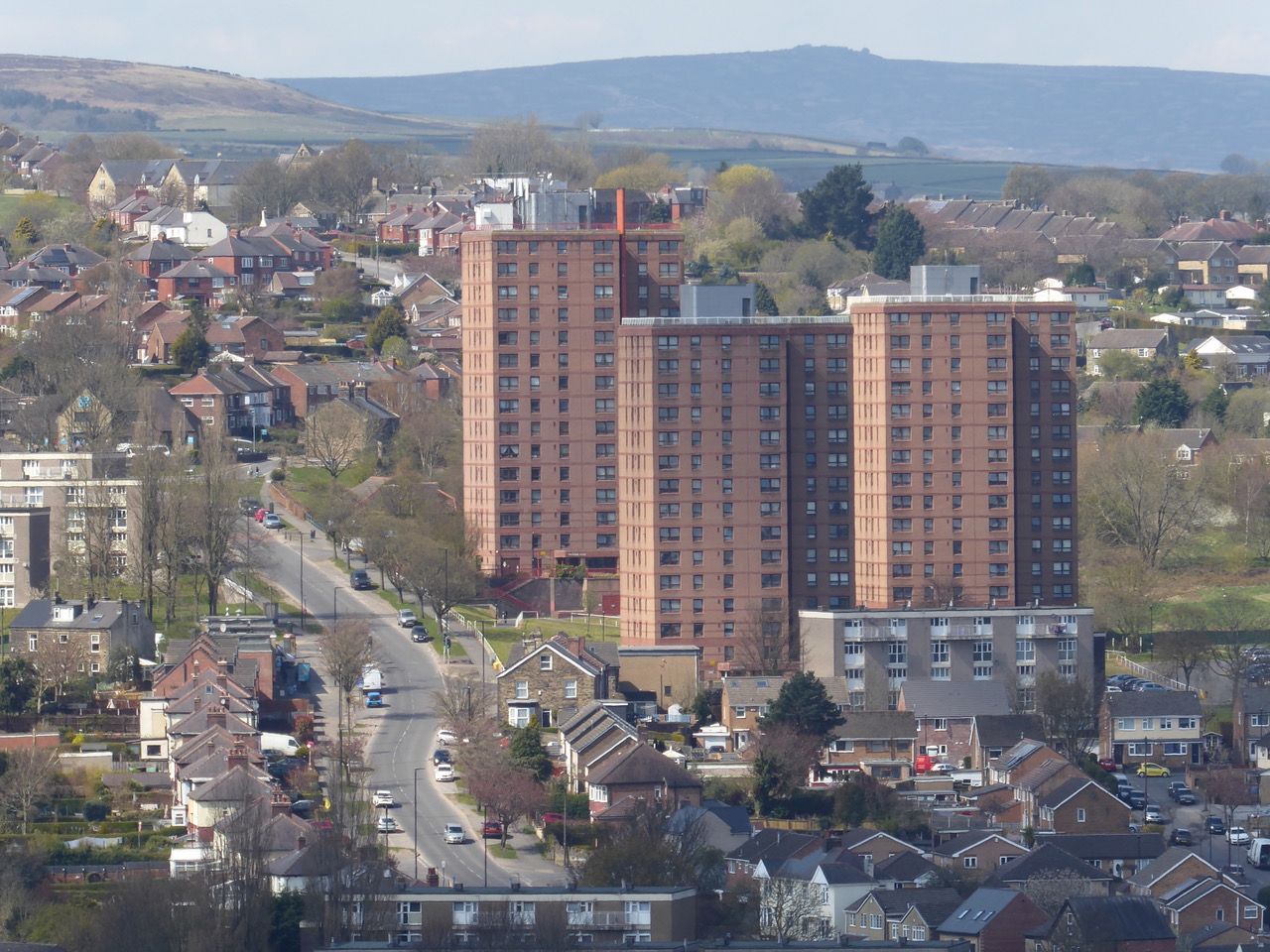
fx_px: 14162
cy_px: 476
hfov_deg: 5.1
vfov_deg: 3.9
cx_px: 635
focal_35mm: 386
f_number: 6
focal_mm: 62.1
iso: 80
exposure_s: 1/200
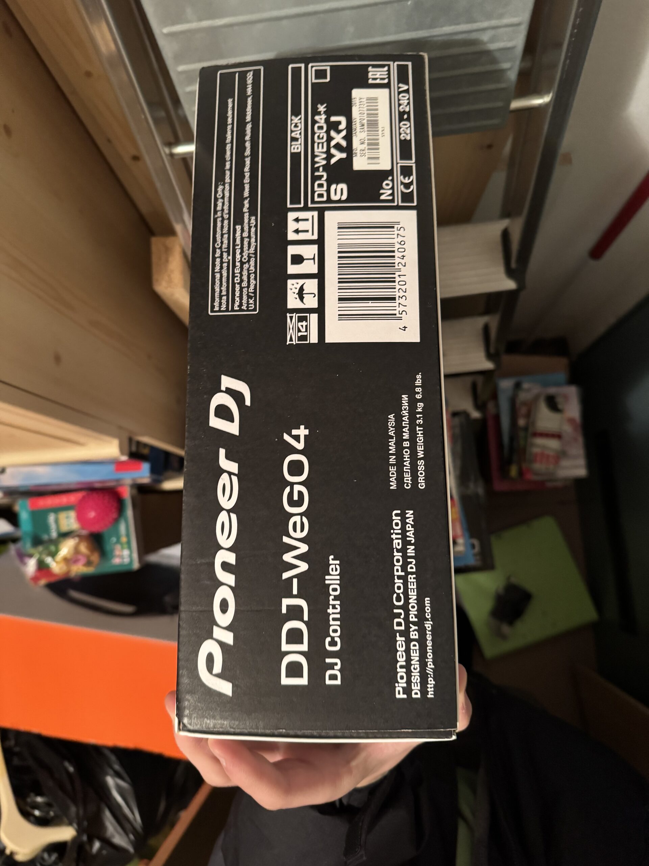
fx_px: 600
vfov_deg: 71.6
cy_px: 433
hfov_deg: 56.8
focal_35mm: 24
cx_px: 324
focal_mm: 6.76
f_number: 1.78
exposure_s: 1/33
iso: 800
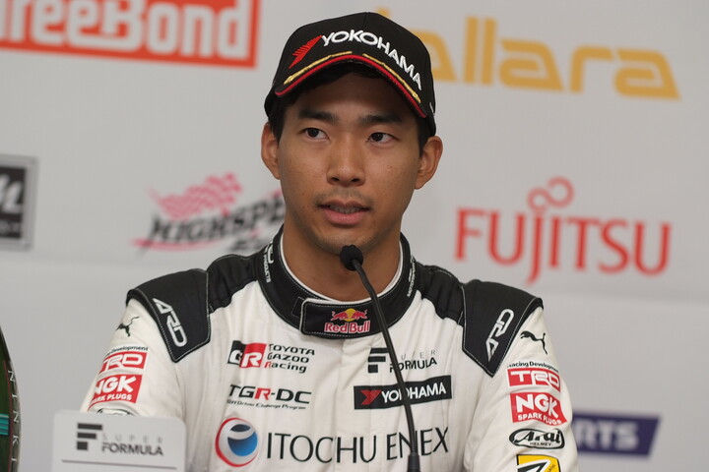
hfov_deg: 10.9
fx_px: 3702
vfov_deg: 7.3
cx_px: 354
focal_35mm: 188
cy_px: 236
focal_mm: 125
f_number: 4
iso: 400
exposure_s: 1/250
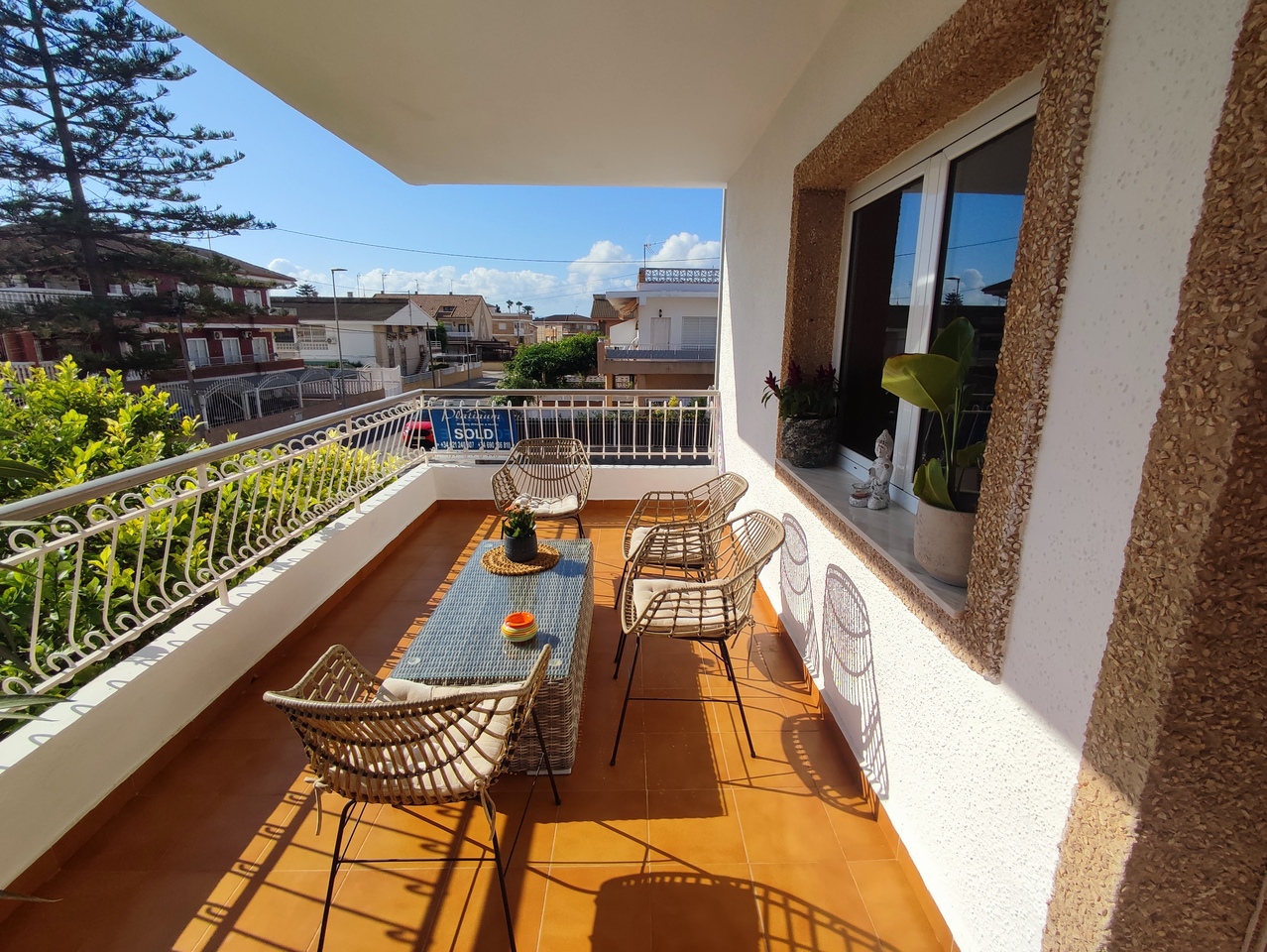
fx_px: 586
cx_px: 634
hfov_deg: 94.5
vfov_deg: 78.2
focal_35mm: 16
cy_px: 476
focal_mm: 1.65
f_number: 2.2
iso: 50
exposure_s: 1/2182
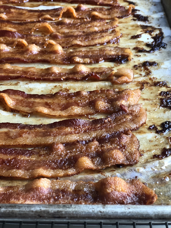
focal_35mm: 57
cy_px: 114
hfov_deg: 25.7
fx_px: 375
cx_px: 86
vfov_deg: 33.8
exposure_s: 1/30
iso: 125
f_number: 2.8
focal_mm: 6.6
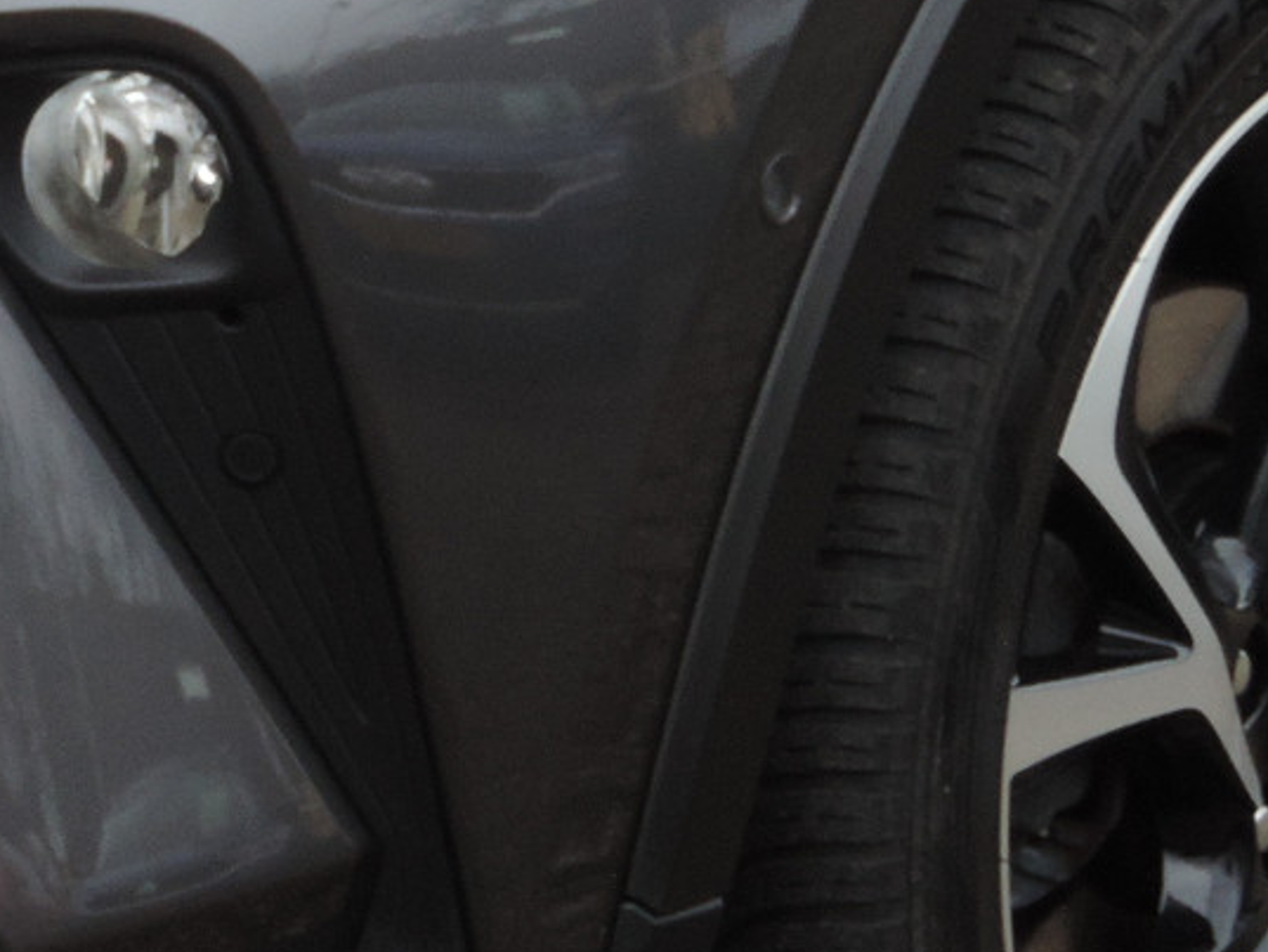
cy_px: 220
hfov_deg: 5.1
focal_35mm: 389
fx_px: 14252
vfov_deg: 3.8
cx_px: -177
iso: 400
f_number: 4.4
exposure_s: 1/60
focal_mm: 25.8
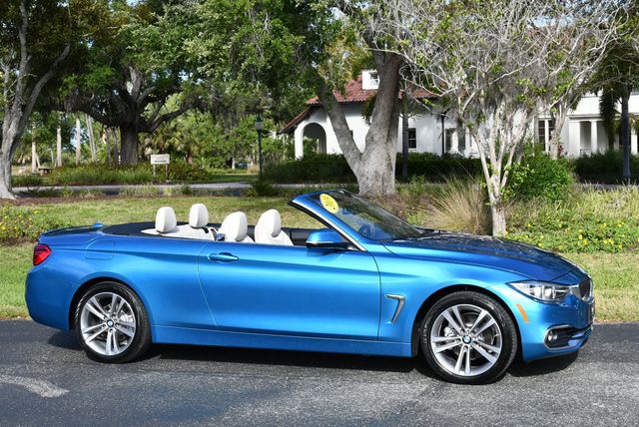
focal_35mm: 56
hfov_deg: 35.6
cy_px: 214
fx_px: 995
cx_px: 320
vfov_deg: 24.2
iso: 160
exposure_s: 1/250
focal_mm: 28
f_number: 8
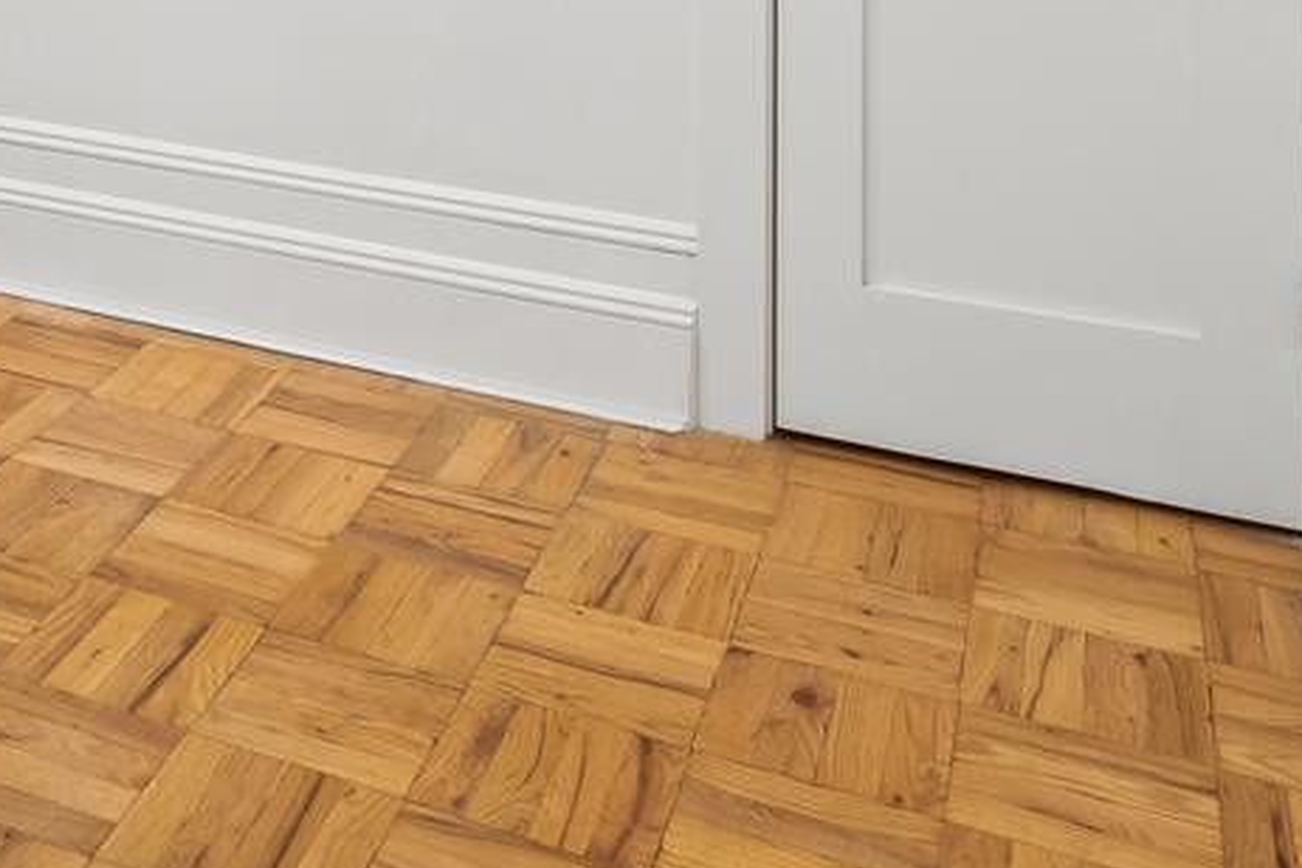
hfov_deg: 32.9
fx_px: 1953
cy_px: -417
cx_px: -85
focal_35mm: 54
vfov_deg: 21.3
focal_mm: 13
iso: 500
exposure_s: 1/1.25
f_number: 18
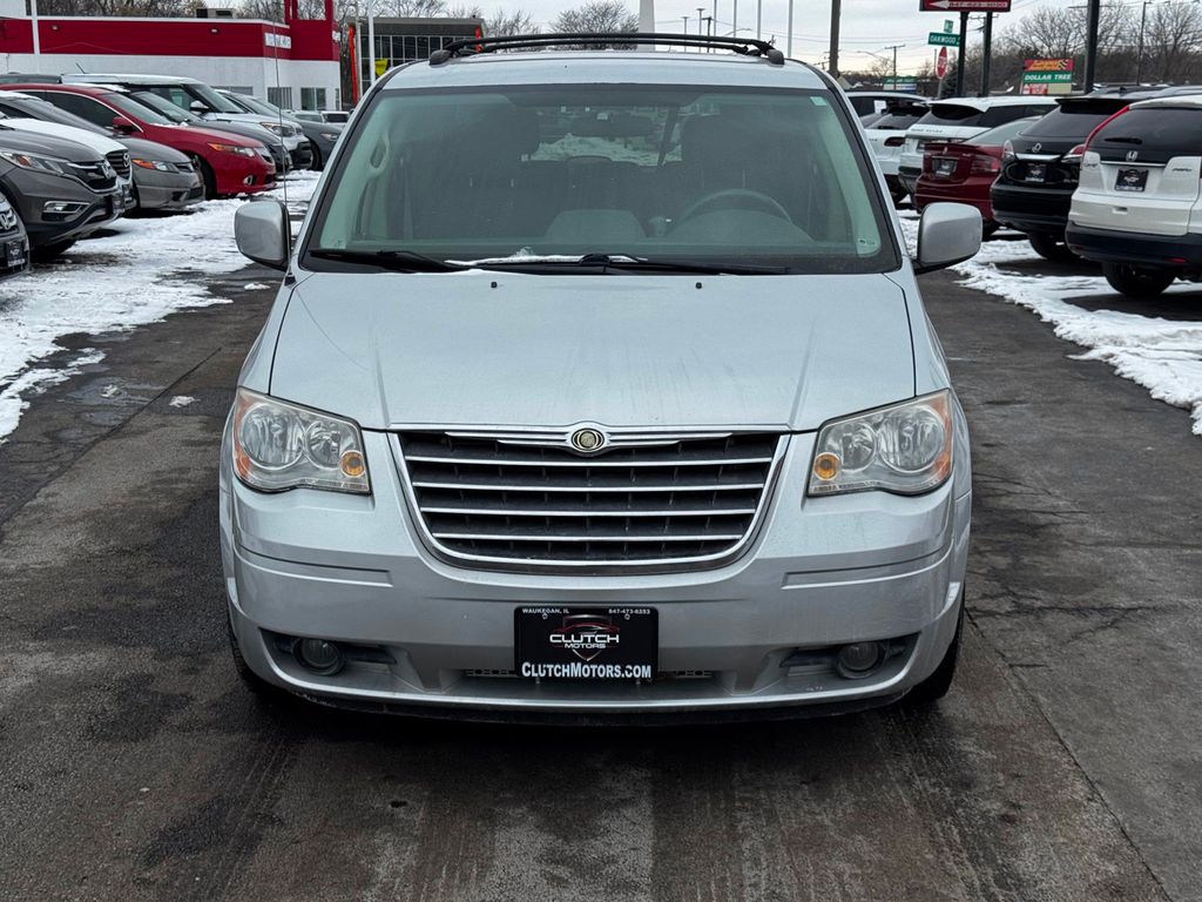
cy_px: 451
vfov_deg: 30.3
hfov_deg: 39.7
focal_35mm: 48
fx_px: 1667
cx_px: 601
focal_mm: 6.76
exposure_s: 1/1215
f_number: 1.78
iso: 64
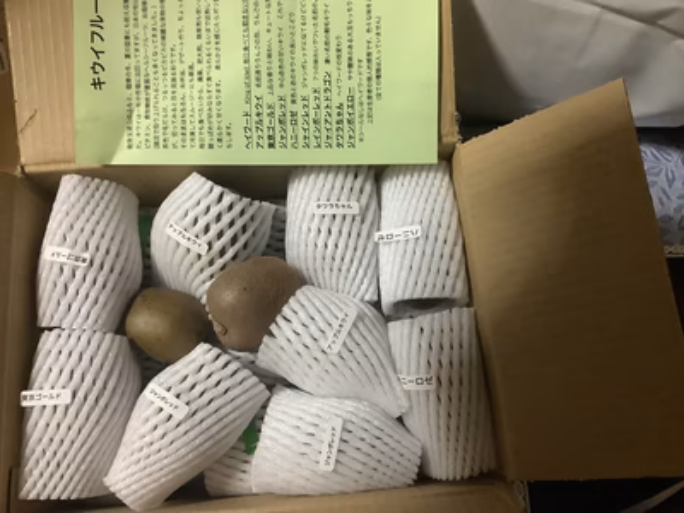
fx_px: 613
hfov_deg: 58.4
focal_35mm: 31
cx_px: 342
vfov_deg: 45.4
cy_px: 256
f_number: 2.4
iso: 250
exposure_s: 1/33
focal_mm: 3.3
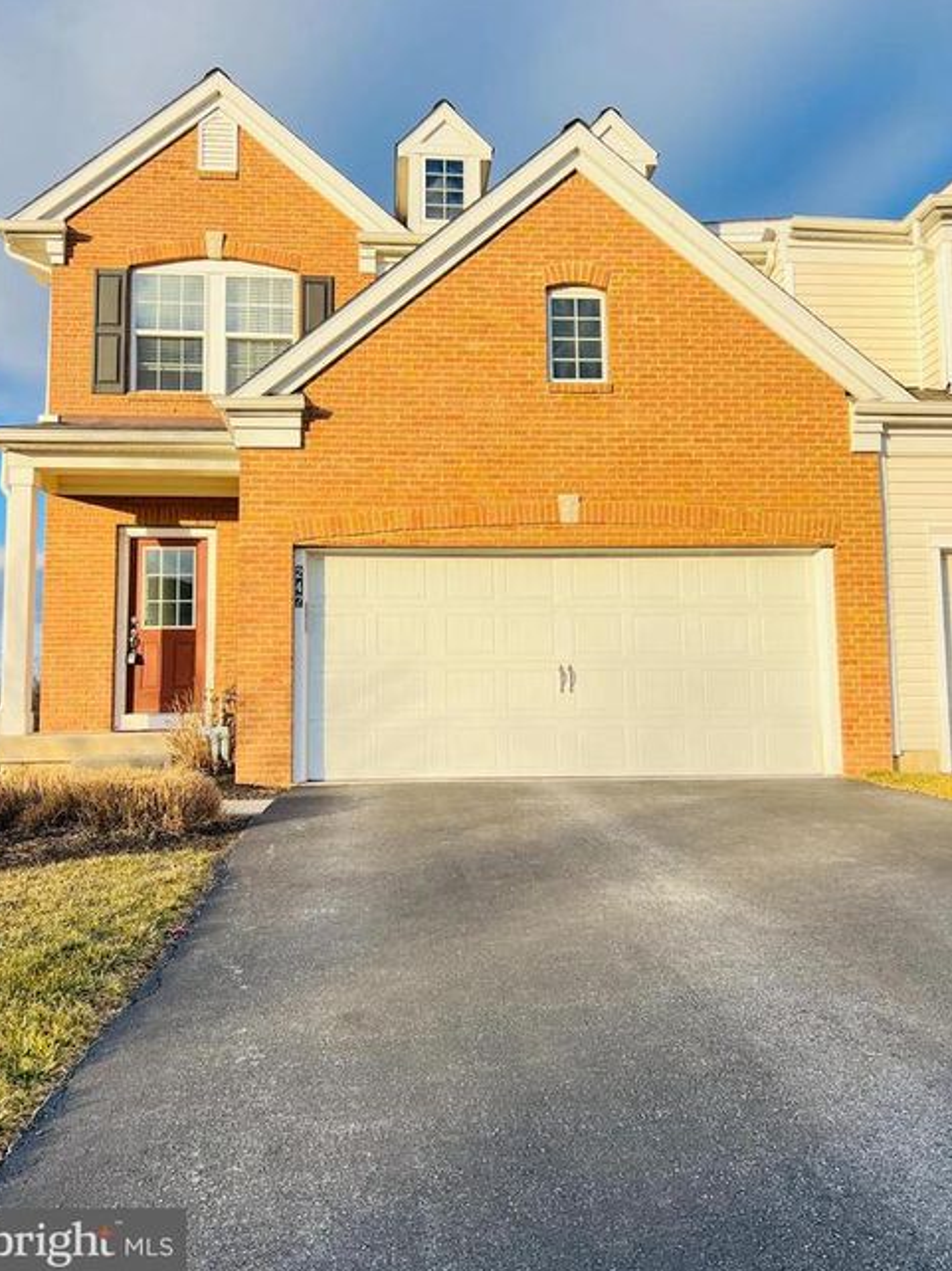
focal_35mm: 27
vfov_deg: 65.3
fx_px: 991
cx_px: 467
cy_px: 619
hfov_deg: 51.3
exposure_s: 1/1344
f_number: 1.5
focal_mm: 5.7
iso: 50
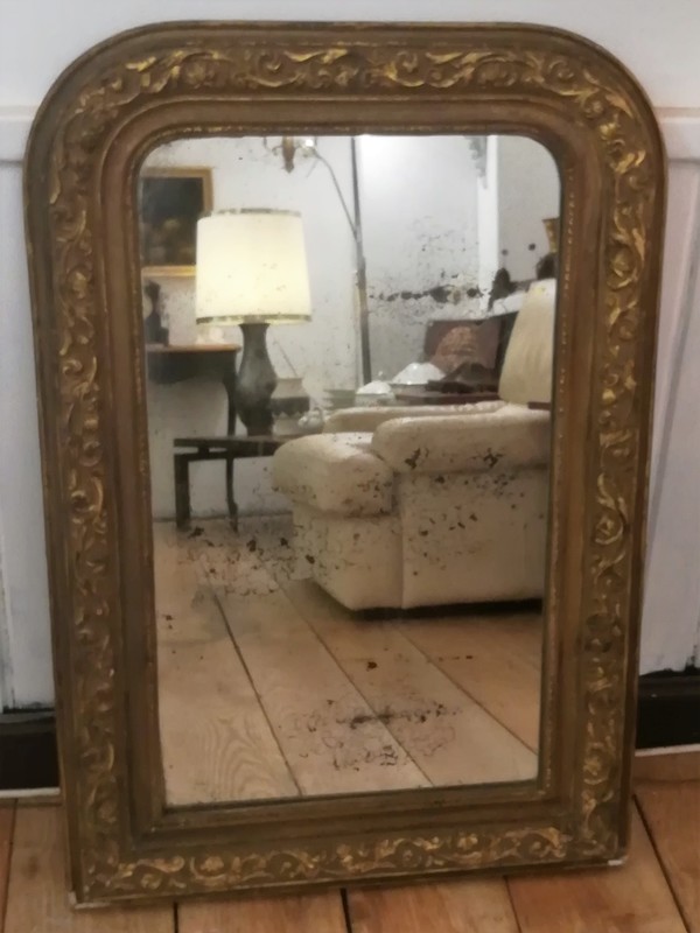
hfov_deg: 30.9
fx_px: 1267
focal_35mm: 47
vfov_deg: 40.4
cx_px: 350
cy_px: 466
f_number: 2.2
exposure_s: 1/33.3
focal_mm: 3.83
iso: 320
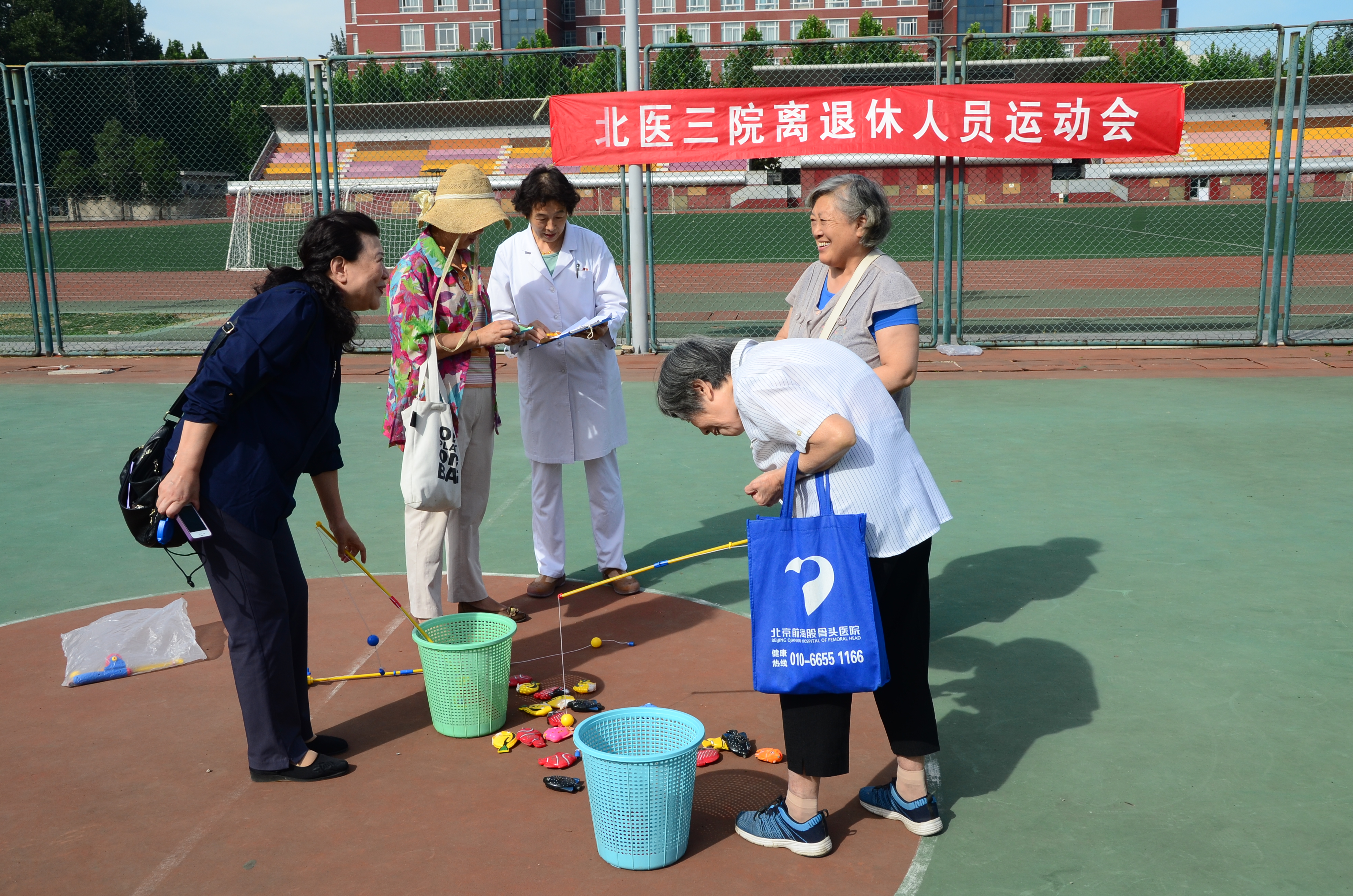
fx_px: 1350
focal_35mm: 36
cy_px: 448
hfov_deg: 53.2
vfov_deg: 36.7
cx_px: 676
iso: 250
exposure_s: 1/400
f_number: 10
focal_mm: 24
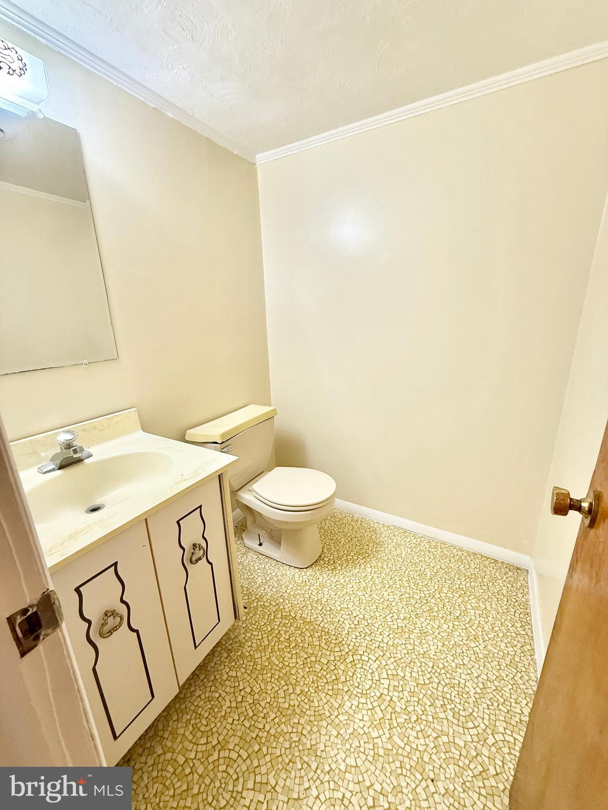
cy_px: 405
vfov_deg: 102.1
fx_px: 328
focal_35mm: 14
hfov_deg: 85.7
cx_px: 304
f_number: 2.2
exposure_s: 1/60
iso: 200
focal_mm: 2.22
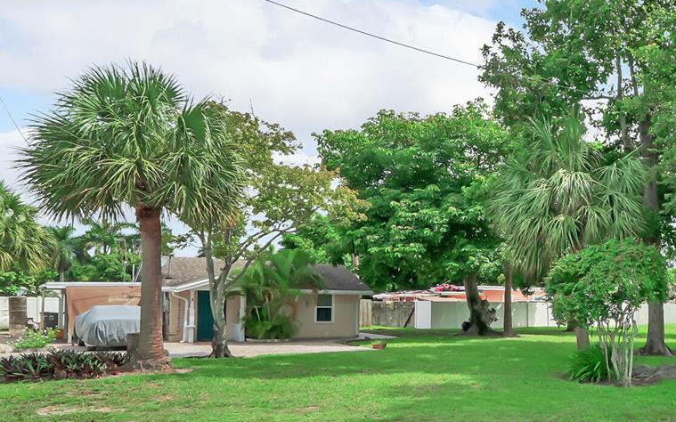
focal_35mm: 33
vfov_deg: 37.7
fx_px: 608
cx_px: 634
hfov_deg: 50.2
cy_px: 298
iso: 100
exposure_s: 1/60
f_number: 16
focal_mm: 12
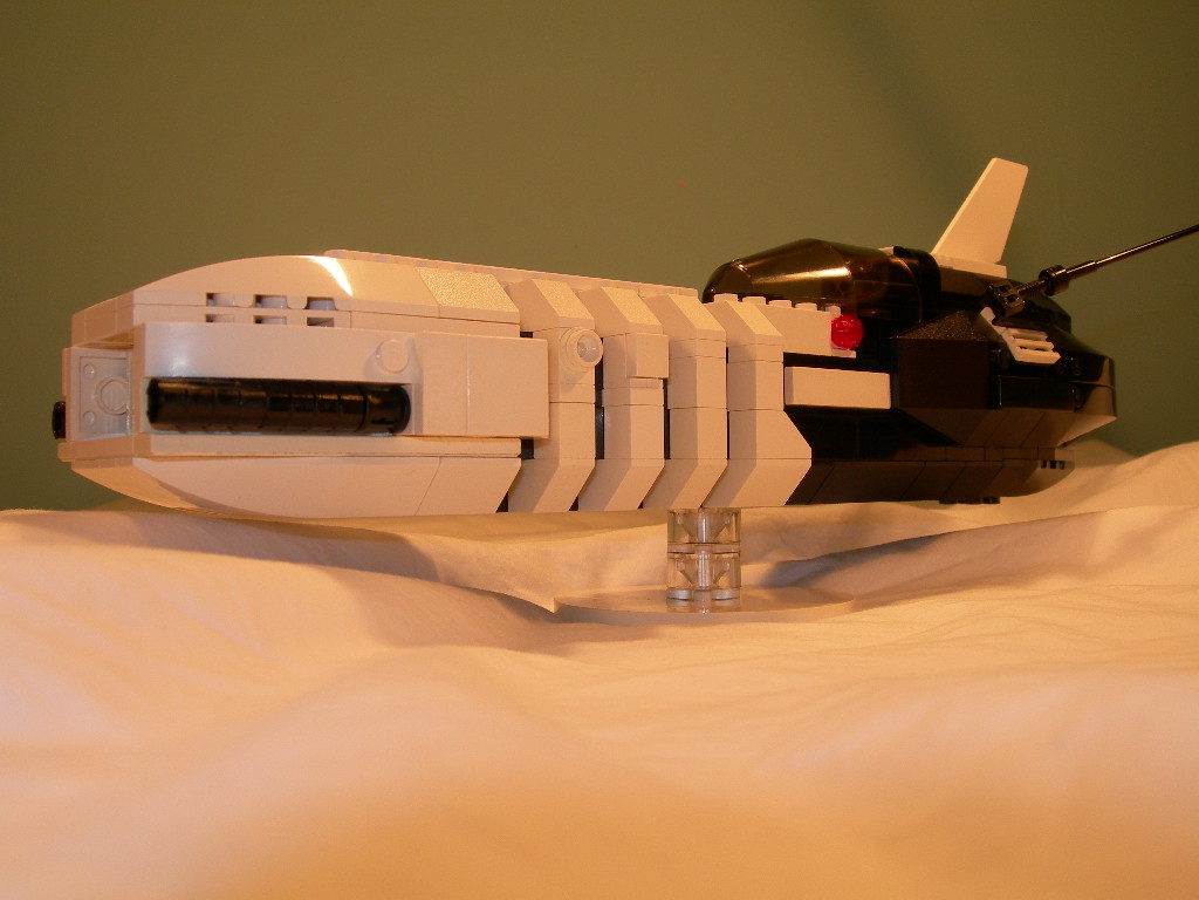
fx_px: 1316
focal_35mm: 38
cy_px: 450
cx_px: 600
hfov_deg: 49.0
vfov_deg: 37.7
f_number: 4.8
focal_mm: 7.8
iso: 50
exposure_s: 1/30
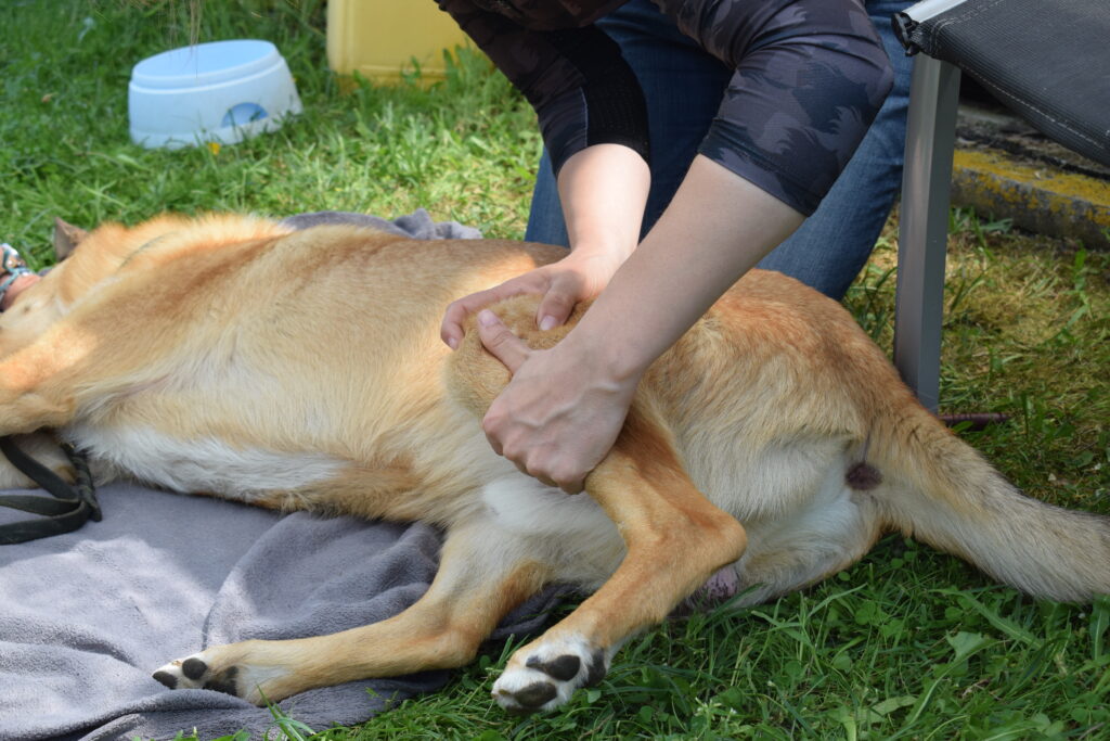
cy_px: 370
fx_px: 1943
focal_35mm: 63
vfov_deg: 21.6
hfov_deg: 31.9
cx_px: 555
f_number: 8
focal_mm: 42
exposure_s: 1/250
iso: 500
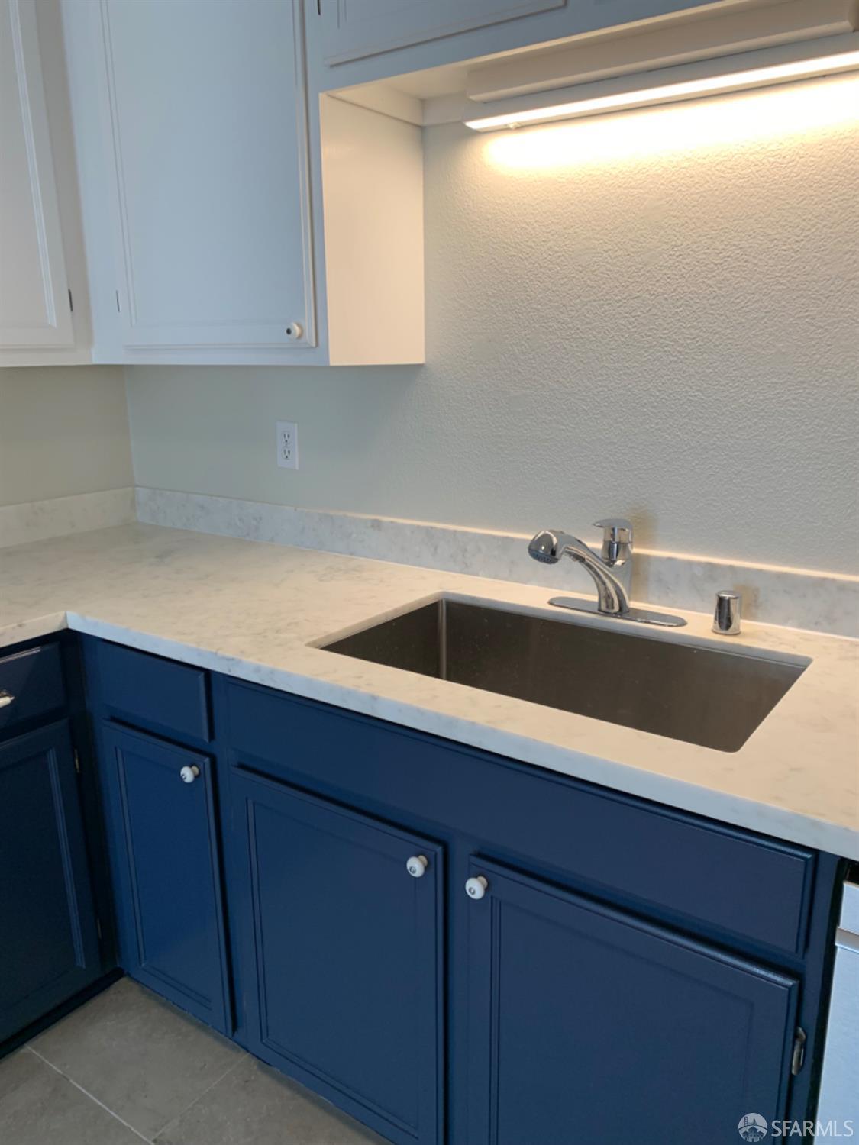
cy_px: 572
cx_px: 430
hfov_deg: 53.1
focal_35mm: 26
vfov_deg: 67.3
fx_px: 860
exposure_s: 1/120
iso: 64
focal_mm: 4.25
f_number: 1.8
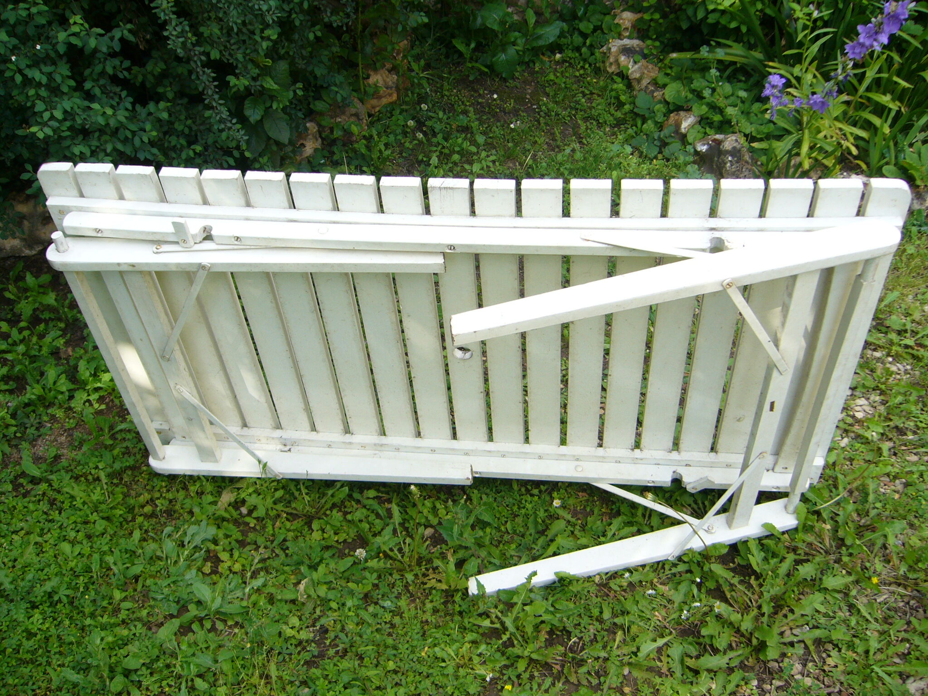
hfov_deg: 52.6
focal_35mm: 35
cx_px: 464
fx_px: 938
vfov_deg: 40.7
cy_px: 348
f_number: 2.8
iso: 80
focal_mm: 5.8
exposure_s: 1/200
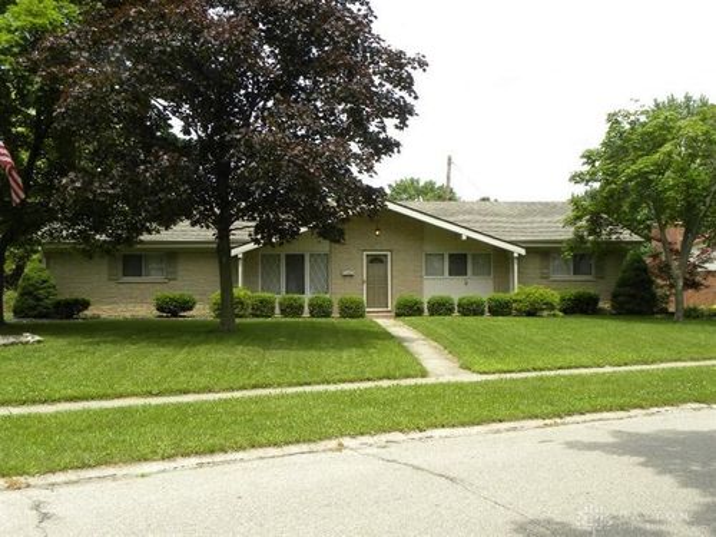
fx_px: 848
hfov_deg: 45.8
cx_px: 358
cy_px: 268
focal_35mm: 41
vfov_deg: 35.1
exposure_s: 1/175
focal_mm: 7.3
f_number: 5.6
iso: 64
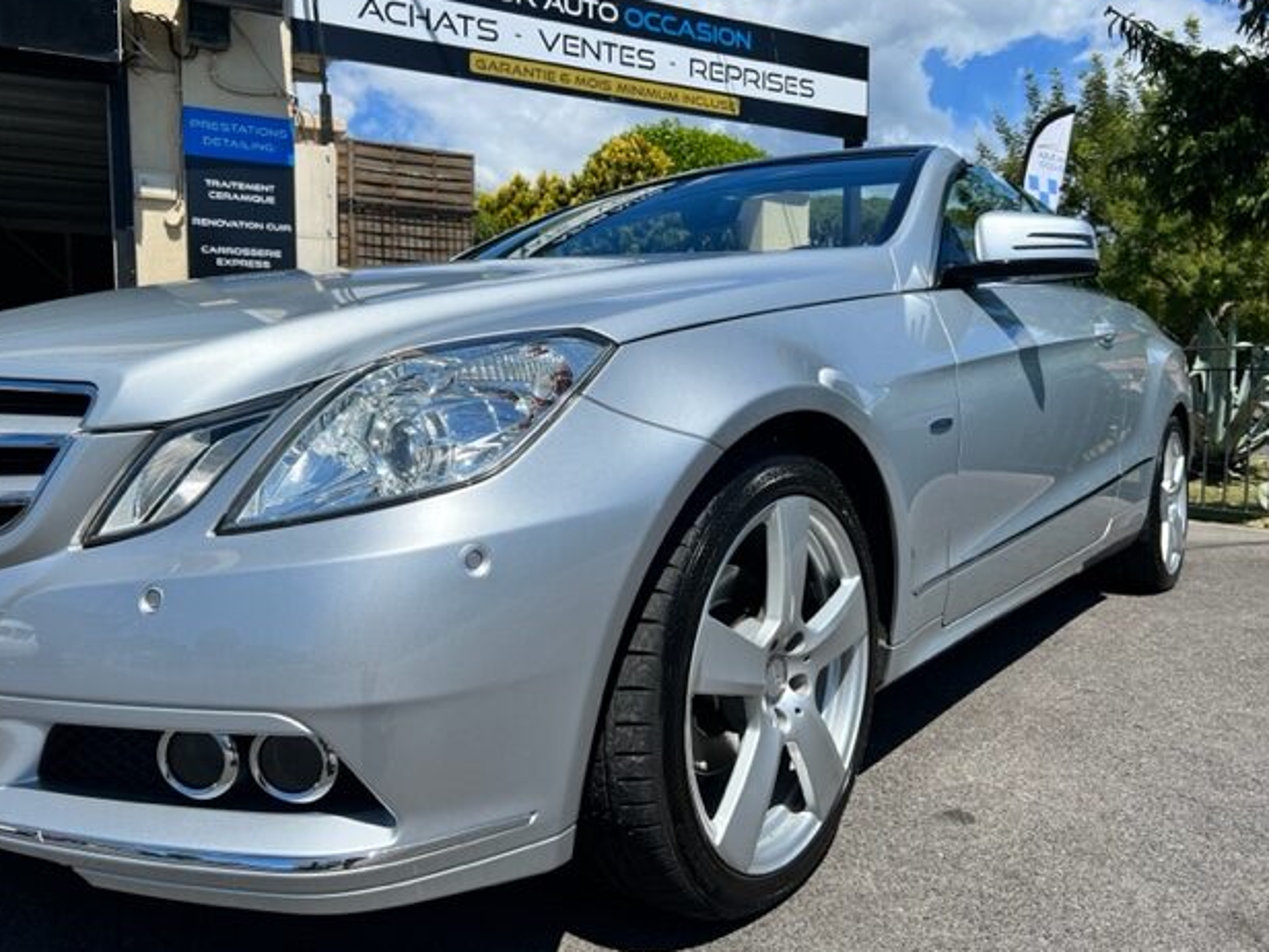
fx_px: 990
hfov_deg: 65.3
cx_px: 612
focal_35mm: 27
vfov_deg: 51.3
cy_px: 464
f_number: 1.5
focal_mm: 5.7
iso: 50
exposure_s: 1/6211
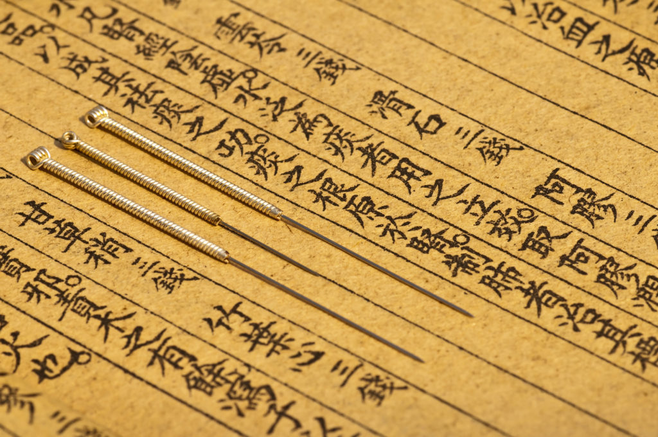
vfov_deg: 10.1
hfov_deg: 15.2
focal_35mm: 135
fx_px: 2464
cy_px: 218
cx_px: 329
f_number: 25
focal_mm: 90
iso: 100
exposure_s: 1/125
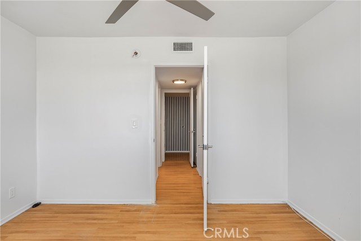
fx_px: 201
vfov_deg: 62.0
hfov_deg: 84.0
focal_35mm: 20
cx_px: 180
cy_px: 120
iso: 320
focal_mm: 20
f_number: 9.5
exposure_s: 1/4
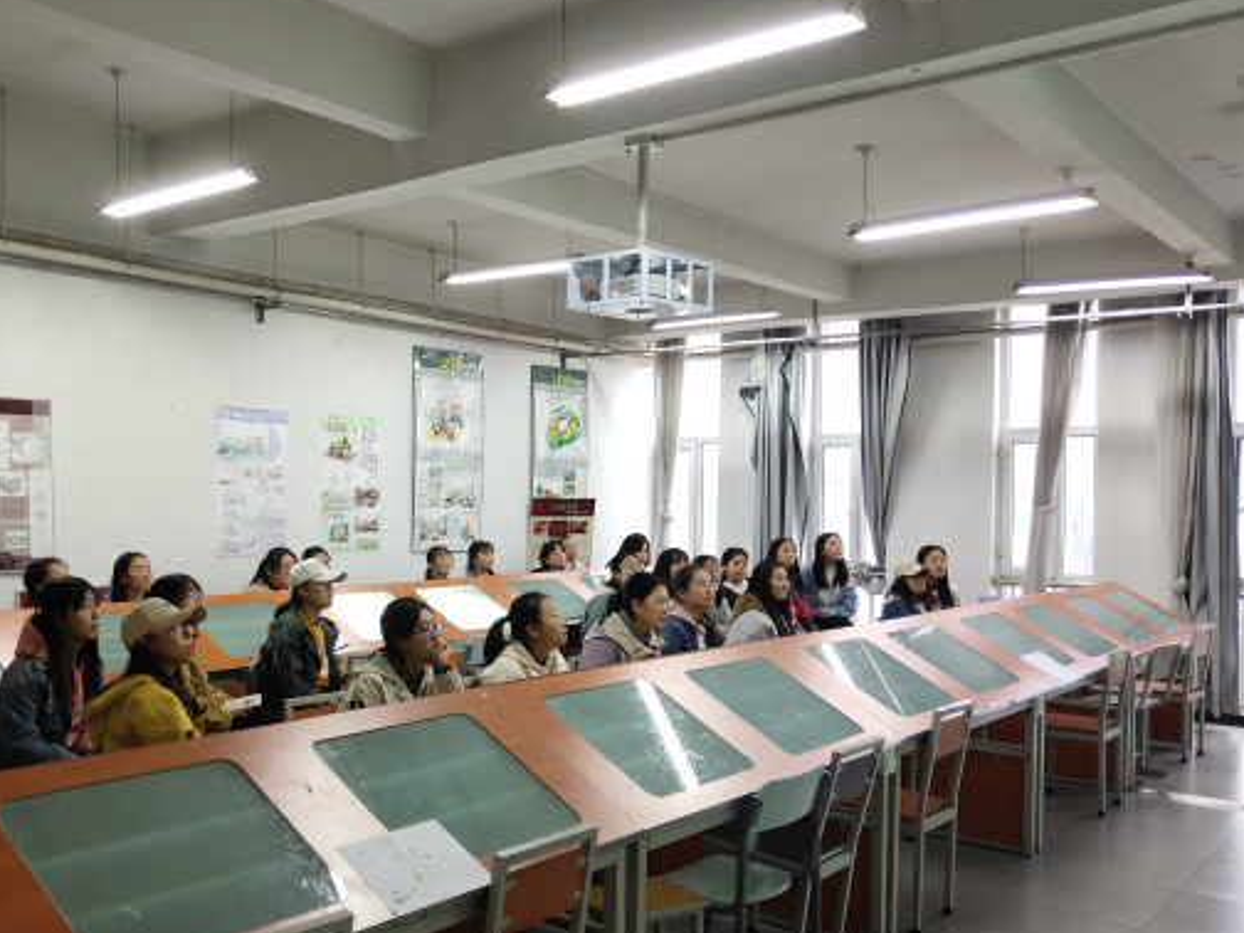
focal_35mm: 33
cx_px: 466
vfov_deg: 42.9
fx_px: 1186
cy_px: 516
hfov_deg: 54.7
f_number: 2
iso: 364
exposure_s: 1/33
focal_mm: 3.87
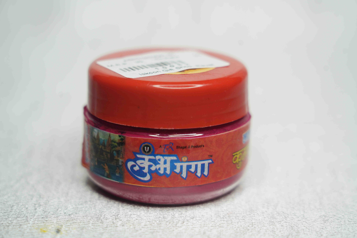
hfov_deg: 19.5
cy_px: 119
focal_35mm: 105
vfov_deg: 13.0
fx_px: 1041
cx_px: 178
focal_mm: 105
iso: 320
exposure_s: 1/100
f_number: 5.6
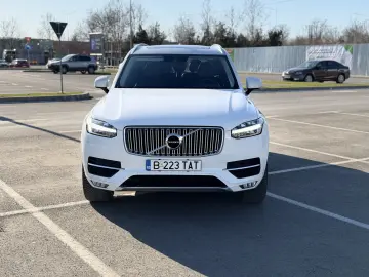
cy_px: 138
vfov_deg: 30.3
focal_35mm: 48
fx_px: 512
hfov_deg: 39.7
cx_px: 184
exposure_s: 1/4587
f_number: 1.78
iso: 80
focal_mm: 6.76
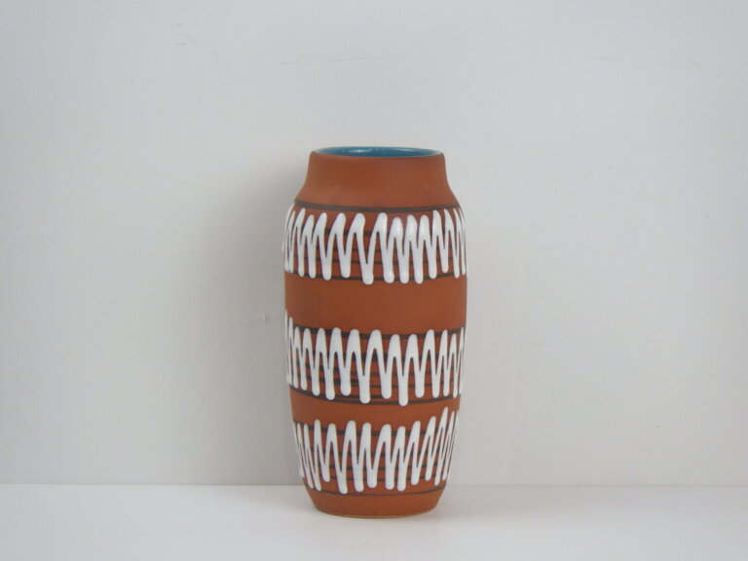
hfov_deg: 17.1
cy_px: 280
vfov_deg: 12.9
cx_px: 374
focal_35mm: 115
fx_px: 2485
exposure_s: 1/20
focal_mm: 20.6
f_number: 5.2
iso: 125
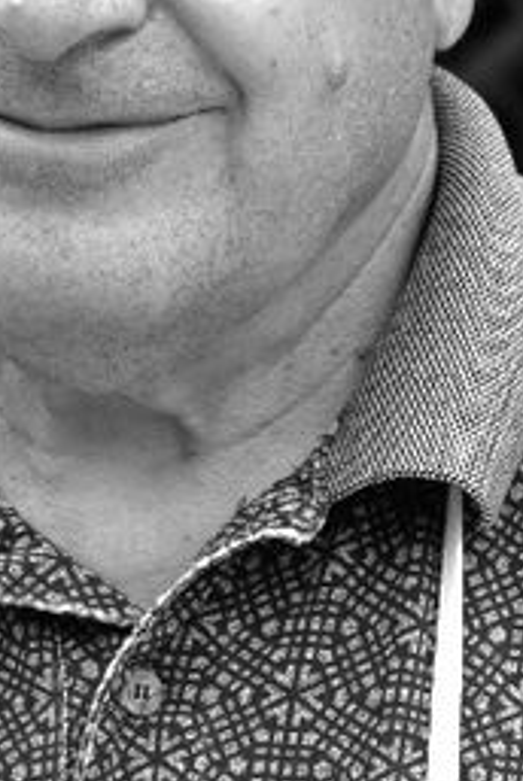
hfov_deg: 3.7
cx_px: 82
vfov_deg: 5.6
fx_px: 8001
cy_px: 152
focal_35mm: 368
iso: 100
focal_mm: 105
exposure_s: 1/250
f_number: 6.3
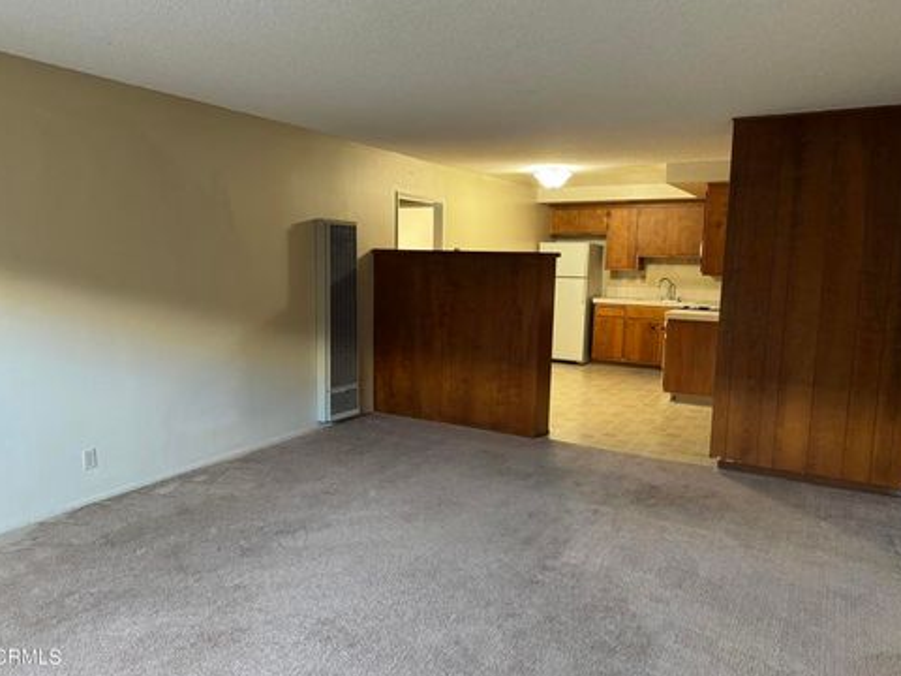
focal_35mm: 25
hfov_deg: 69.4
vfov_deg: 54.9
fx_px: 651
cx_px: 460
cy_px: 337
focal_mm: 6.76
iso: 500
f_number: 1.78
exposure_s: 1/60
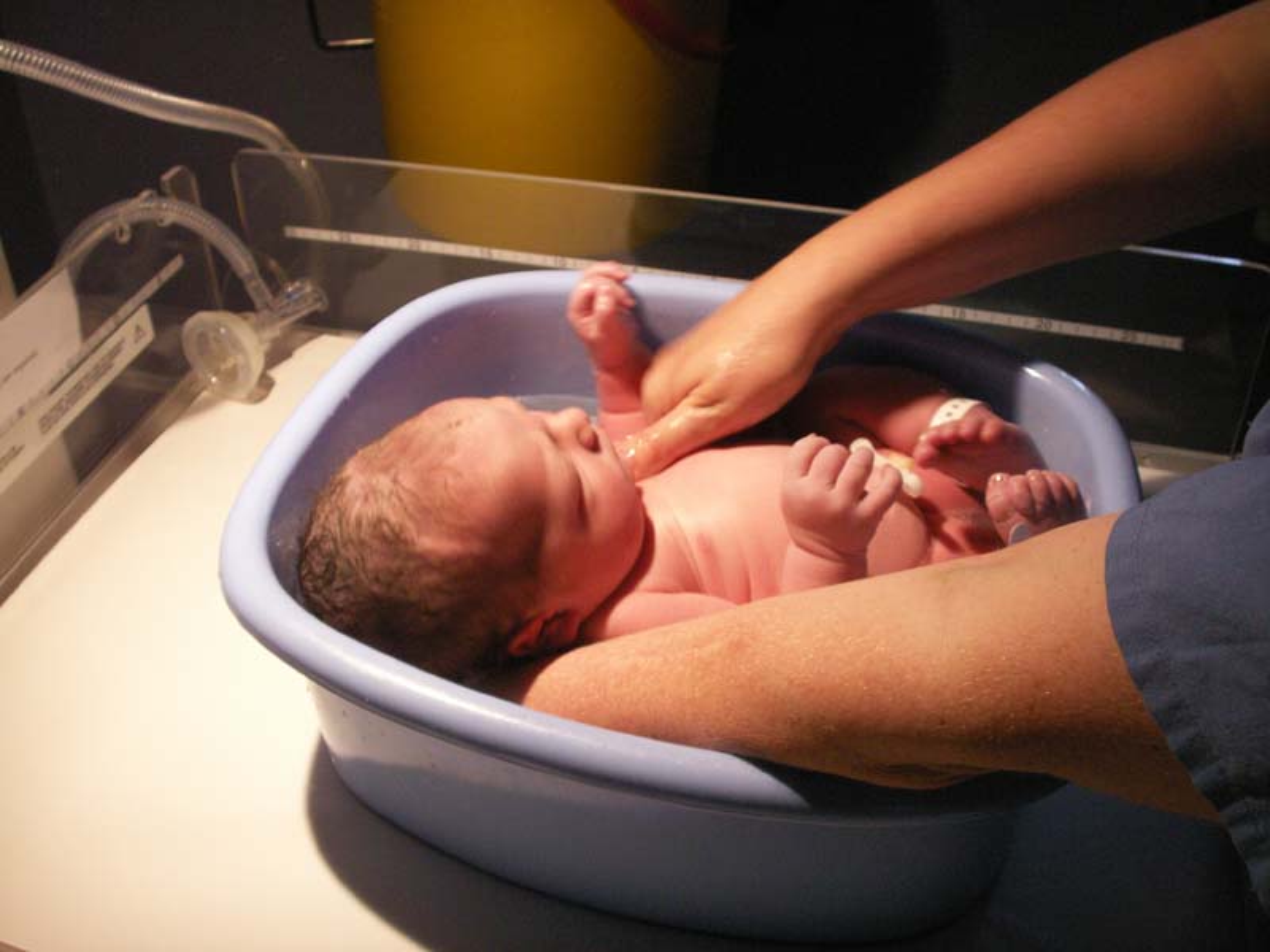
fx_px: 1357
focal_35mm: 37
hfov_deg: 50.1
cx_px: 635
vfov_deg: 38.7
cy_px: 476
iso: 160
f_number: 3.5
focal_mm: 7.7
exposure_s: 1/40
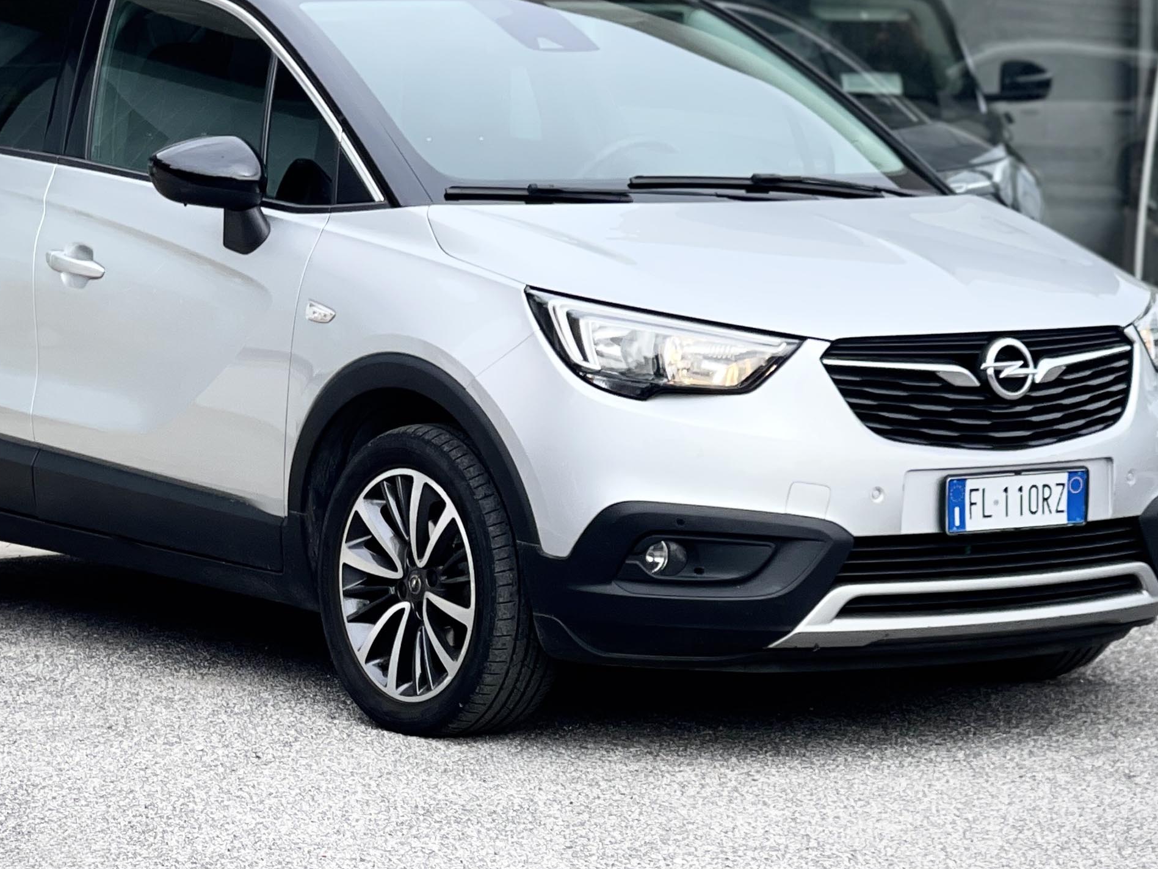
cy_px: 462
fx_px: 4550
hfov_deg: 14.5
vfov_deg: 10.9
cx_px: 499
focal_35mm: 136
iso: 32
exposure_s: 1/637
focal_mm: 7.5
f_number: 2.2
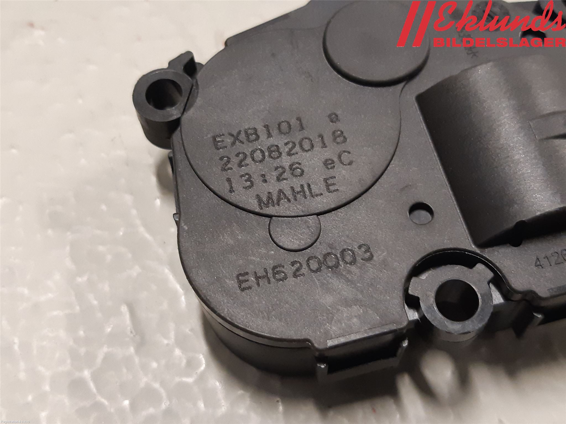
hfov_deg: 67.3
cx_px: 283
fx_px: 425
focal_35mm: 26
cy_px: 212
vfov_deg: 53.1
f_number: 1.7
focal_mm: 3.93
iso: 200
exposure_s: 1/33
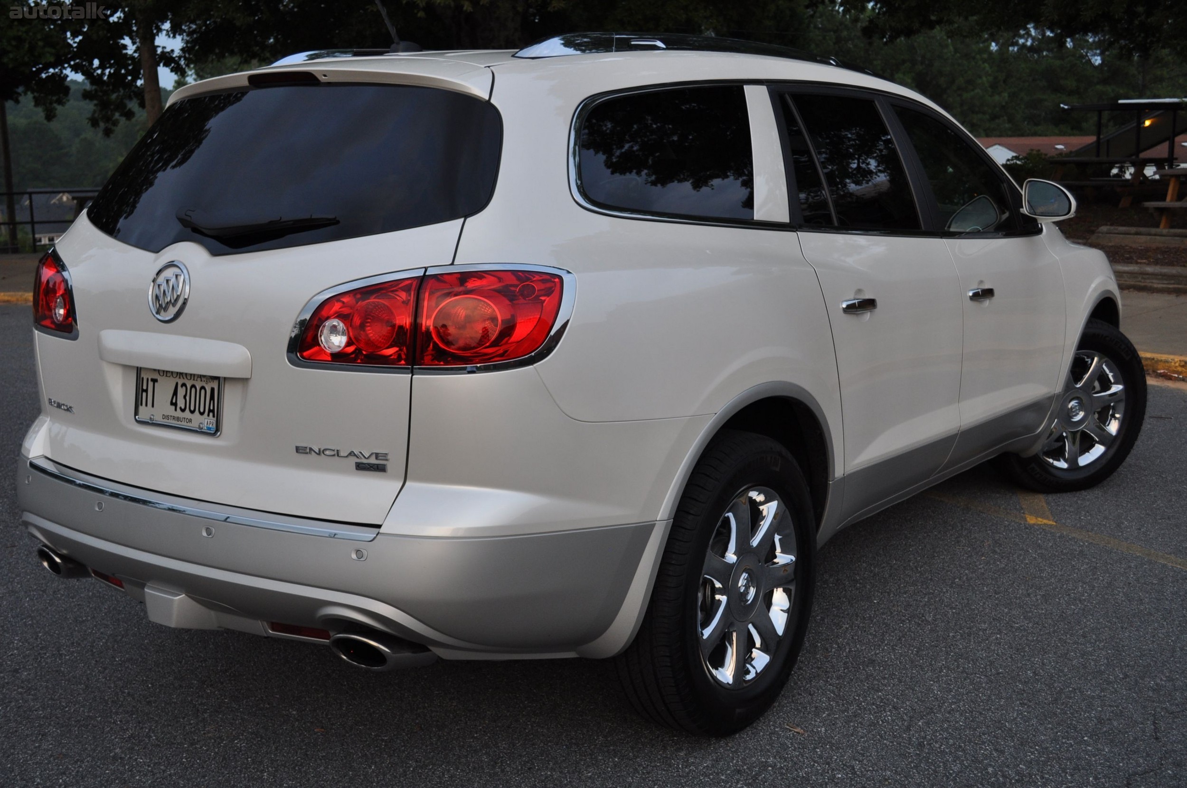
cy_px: 394
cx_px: 594
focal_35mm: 42
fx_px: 1383
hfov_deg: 46.4
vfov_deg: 31.8
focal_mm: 28
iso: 400
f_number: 5
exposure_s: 1/100
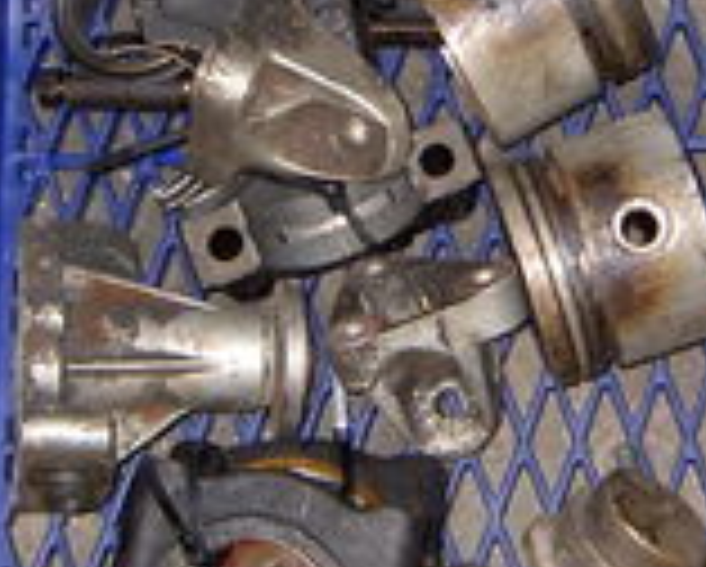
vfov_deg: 11.4
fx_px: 2824
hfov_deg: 14.1
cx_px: 634
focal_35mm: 135
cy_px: 207
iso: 100
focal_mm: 5.6
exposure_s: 1/60
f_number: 2.8
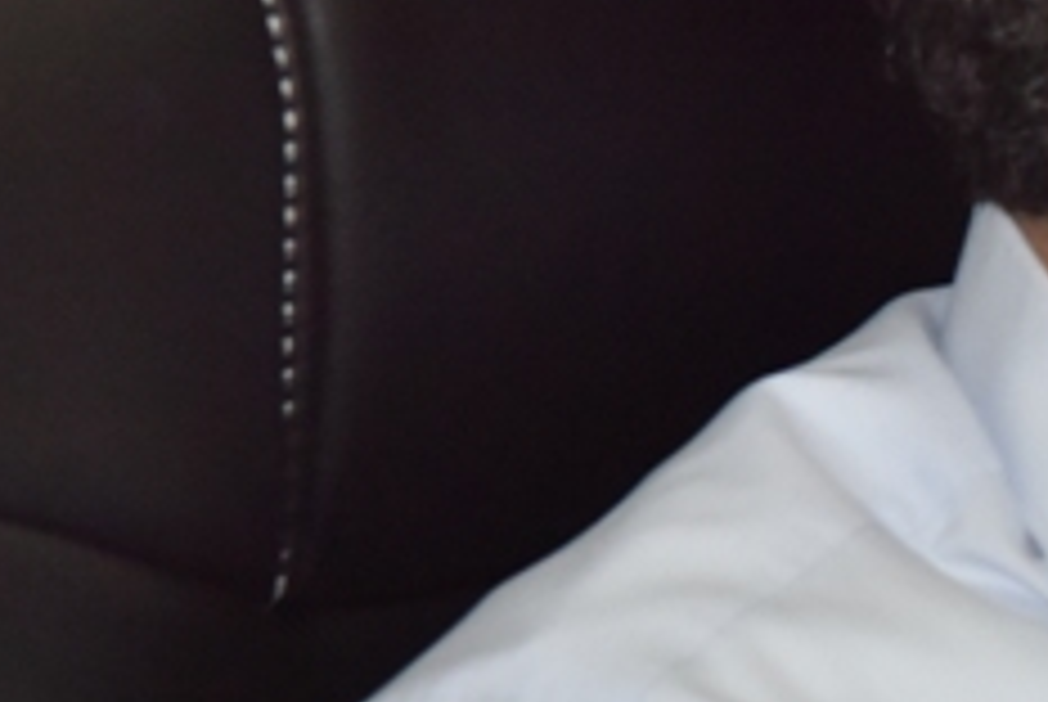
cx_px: 1682
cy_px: 173
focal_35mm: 527
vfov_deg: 2.6
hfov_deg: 3.9
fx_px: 15361
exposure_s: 1/80
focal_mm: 120
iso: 2500
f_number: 6.3
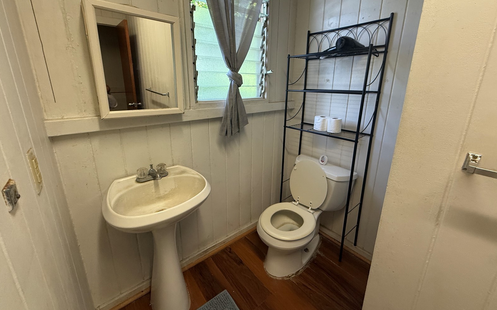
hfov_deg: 101.5
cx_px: 248
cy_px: 135
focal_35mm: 15
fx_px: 203
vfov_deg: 74.4
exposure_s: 1/120
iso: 320
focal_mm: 2.22
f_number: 2.2
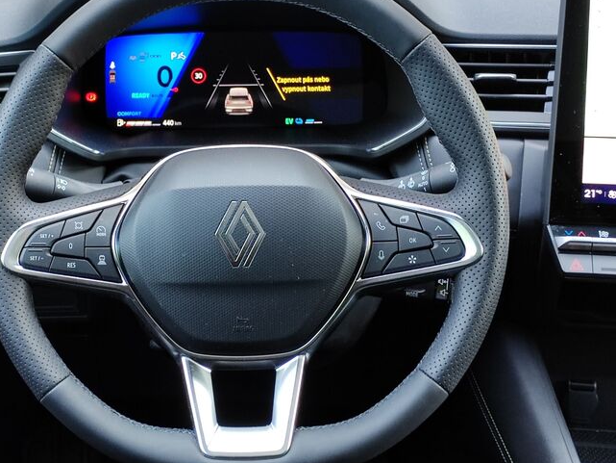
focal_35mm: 72
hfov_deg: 26.9
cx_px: 207
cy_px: 195
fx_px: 1281
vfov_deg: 20.4
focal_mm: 5.52
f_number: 1.9
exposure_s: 1/100
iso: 320
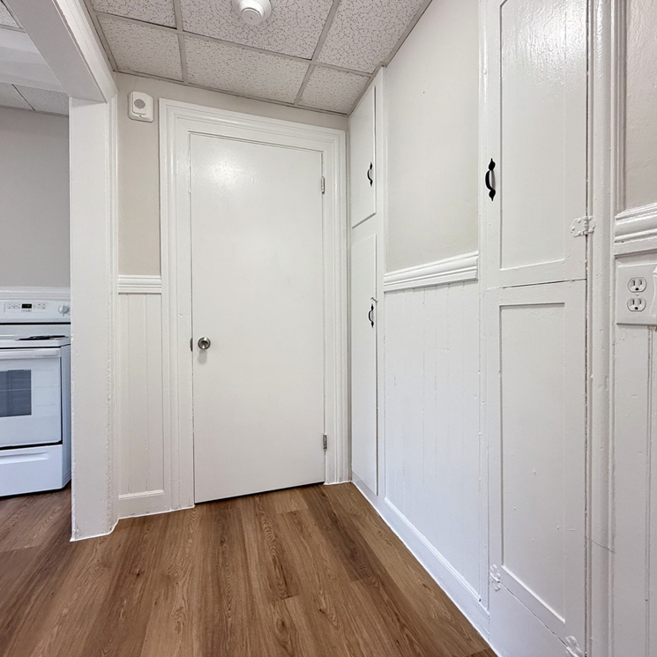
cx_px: 338
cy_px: 320
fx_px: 365
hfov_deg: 83.9
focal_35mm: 17
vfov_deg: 84.0
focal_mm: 2.22
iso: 200
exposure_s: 1/120
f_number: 2.2
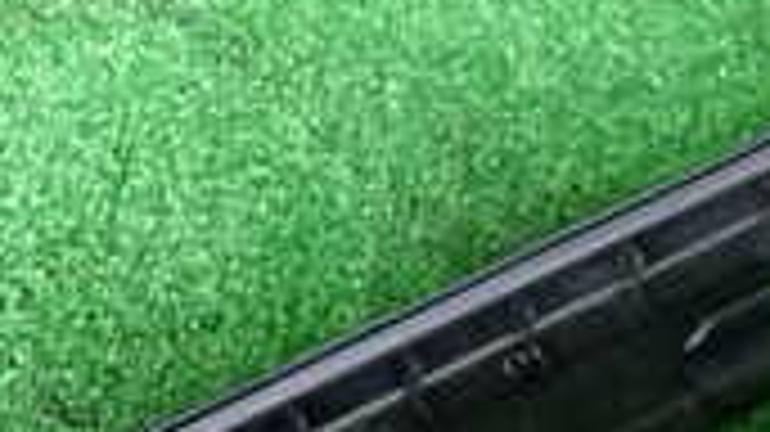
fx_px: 2347
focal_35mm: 115
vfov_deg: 10.1
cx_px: 738
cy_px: 693
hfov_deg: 18.2
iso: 500
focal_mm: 5.4
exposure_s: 1/30
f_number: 2.3
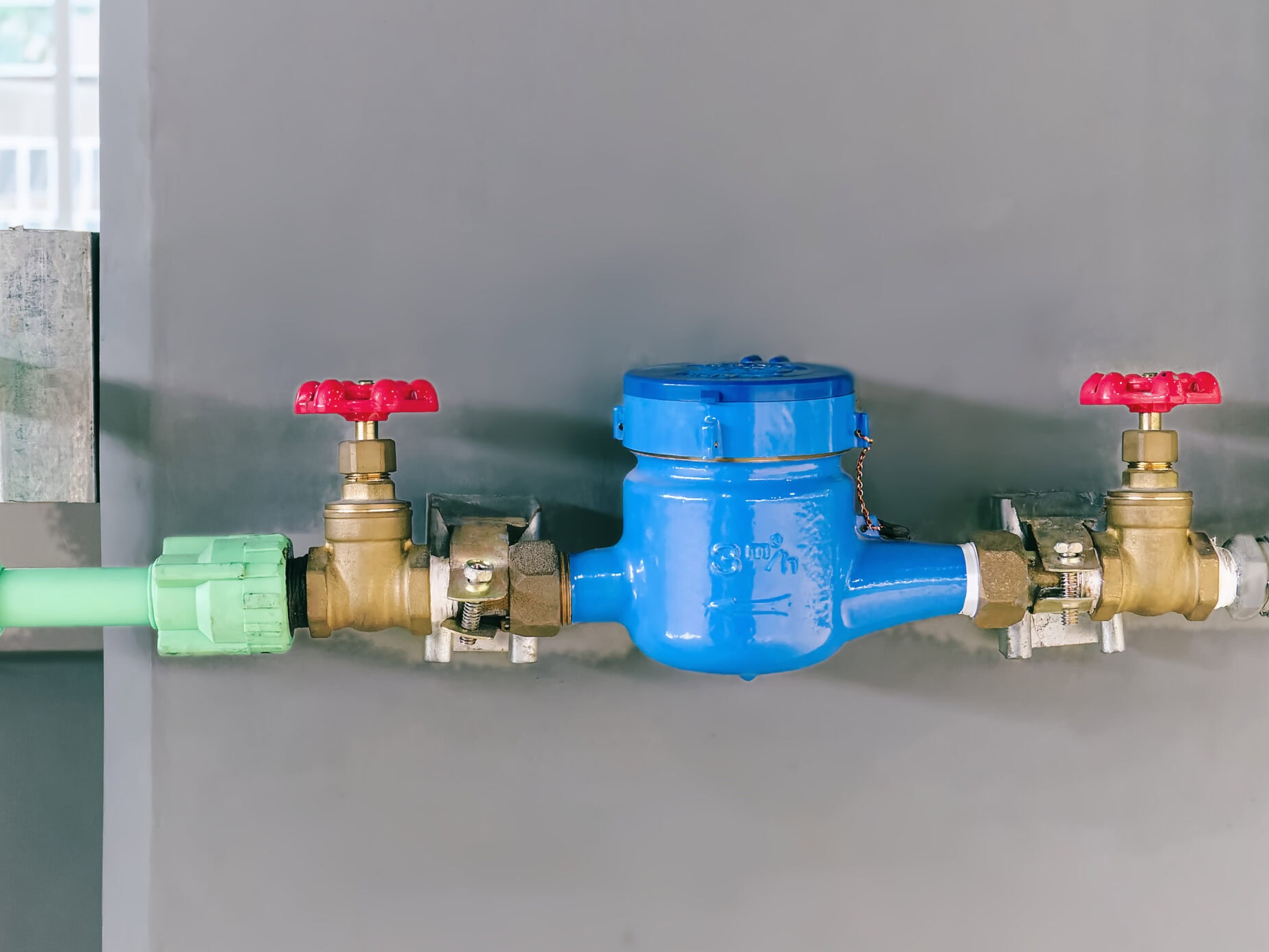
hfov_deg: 31.7
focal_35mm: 61
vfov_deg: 24.0
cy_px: 392
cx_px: 642
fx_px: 2237
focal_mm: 22
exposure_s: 1/50
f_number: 4.8
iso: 3200
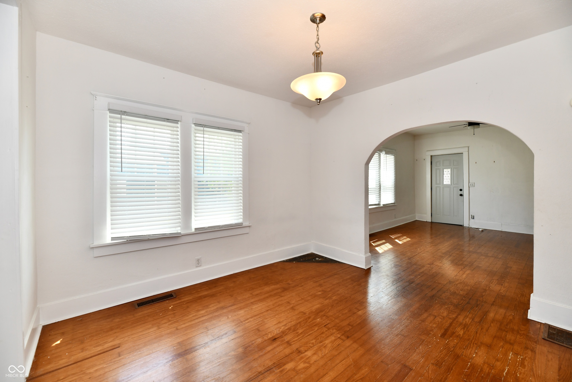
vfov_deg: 81.2
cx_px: 286
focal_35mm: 14
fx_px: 222
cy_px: 191
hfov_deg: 104.3
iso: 640
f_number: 6.3
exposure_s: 1/100
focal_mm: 14
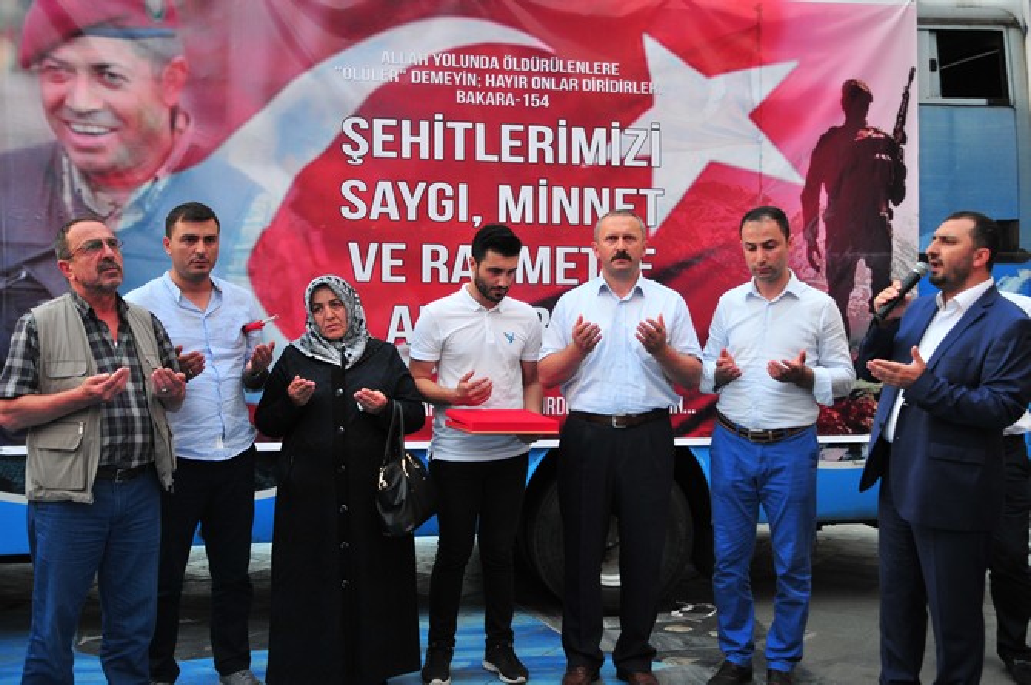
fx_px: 1201
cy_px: 342
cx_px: 516
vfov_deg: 31.8
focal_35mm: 42
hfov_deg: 46.4
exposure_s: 1/60
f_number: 5
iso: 500
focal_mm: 28
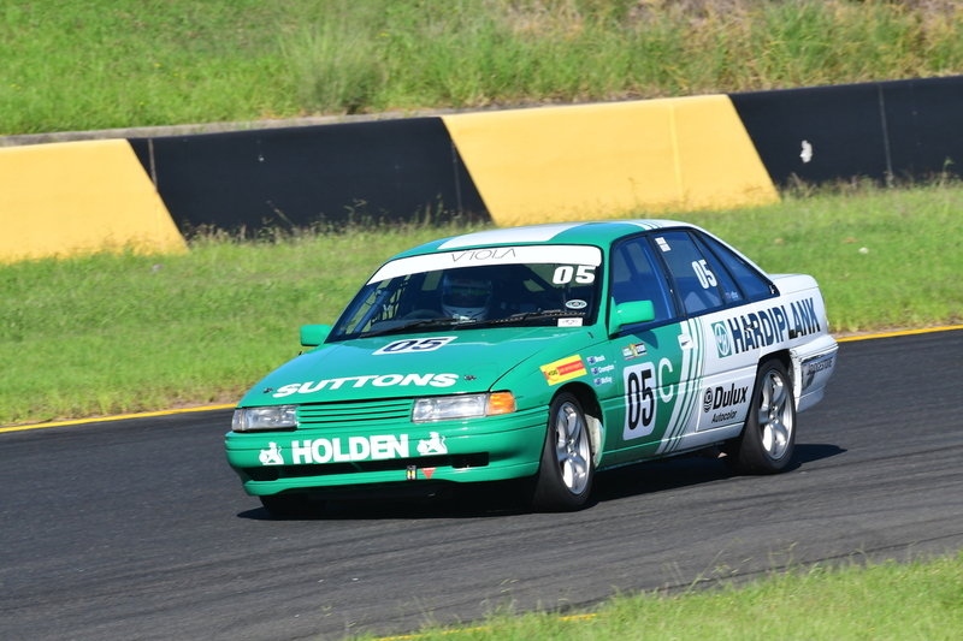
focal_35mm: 540
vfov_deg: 2.5
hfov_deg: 3.8
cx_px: 482
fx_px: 14441
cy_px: 320
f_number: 11
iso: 500
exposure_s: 1/640
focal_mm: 360
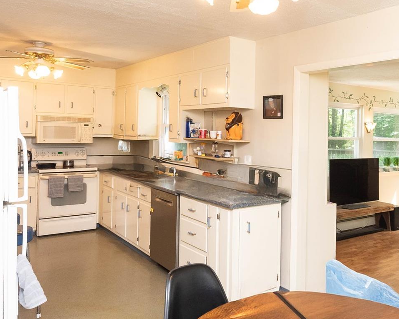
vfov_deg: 48.4
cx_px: 270
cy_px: 180
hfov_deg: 57.3
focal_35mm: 30
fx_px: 354
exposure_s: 1/60
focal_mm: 10
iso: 640
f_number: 5.6
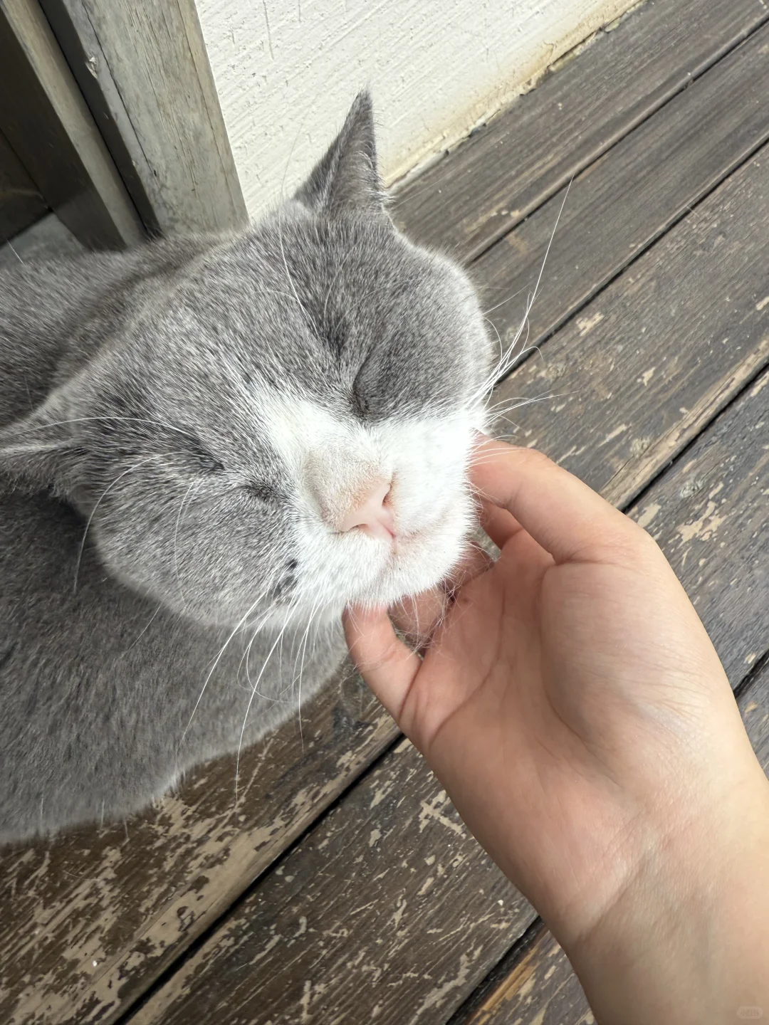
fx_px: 711
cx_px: 384
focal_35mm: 24
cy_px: 512
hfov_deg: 56.8
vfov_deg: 71.6
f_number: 2.2
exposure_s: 1/213
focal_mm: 2.22
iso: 40
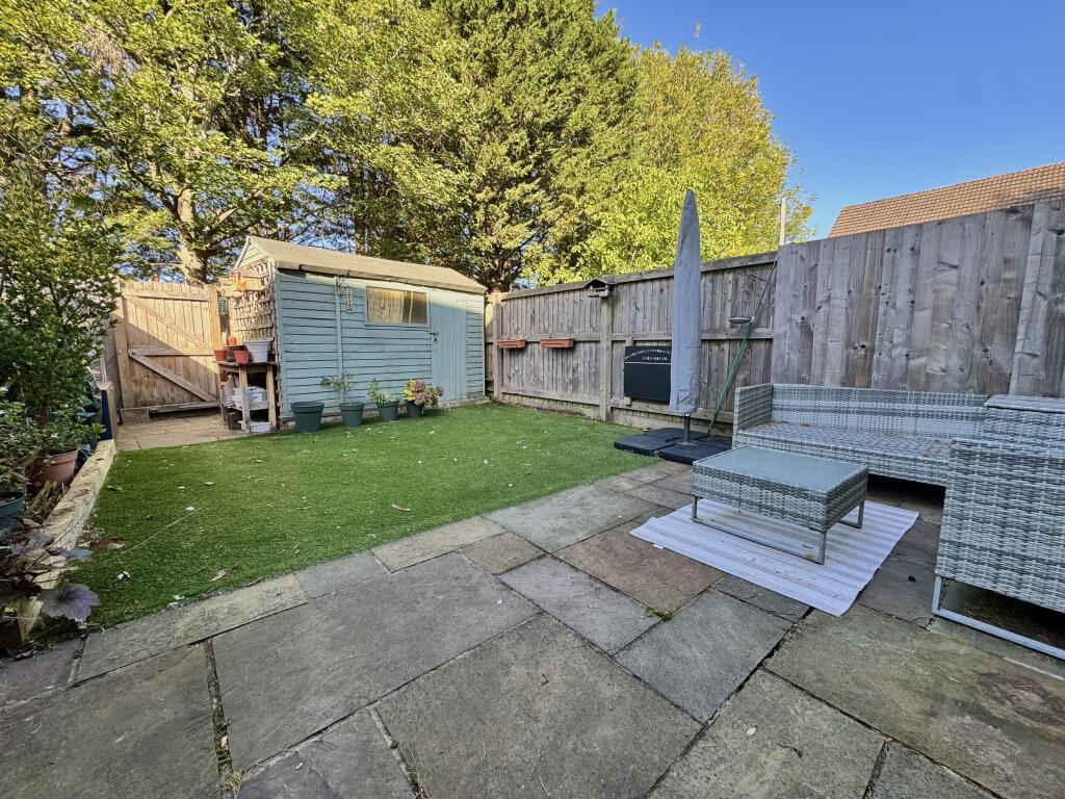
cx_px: 532
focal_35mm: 14
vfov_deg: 85.7
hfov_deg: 102.1
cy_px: 400
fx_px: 431
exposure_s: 1/103
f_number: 2.2
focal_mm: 2.22
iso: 40
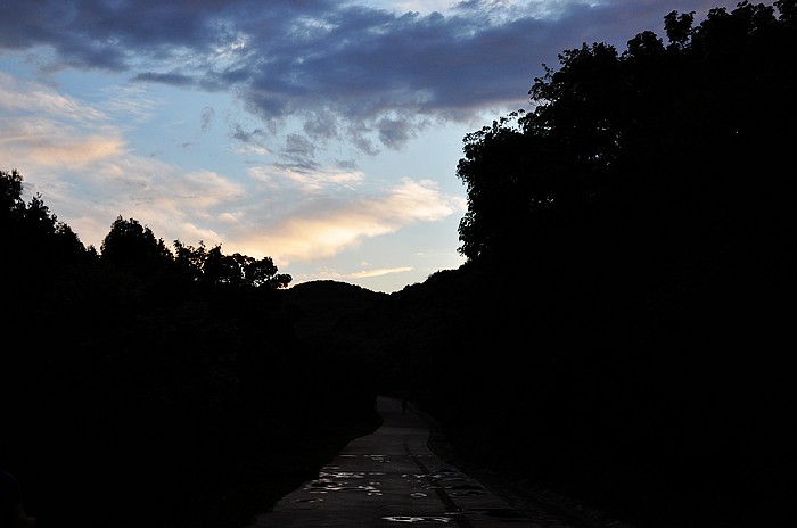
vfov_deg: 28.0
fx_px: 1061
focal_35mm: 48
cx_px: 398
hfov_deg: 41.2
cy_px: 264
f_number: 6.3
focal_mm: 32
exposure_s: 1/160
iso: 200
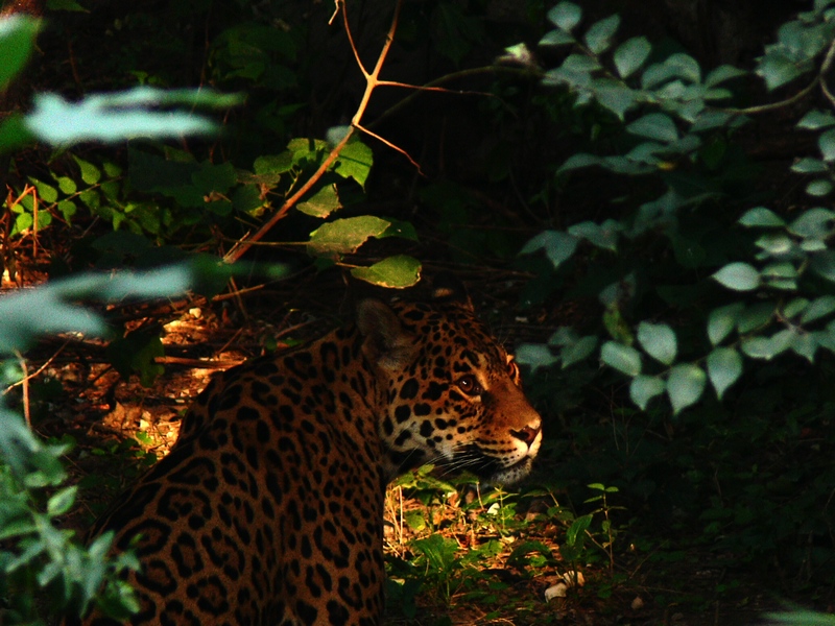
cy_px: 313
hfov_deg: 3.0
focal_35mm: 669
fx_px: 16137
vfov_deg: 2.2
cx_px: 418
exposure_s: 1/80
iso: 100
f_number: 3.7
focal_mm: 88.8
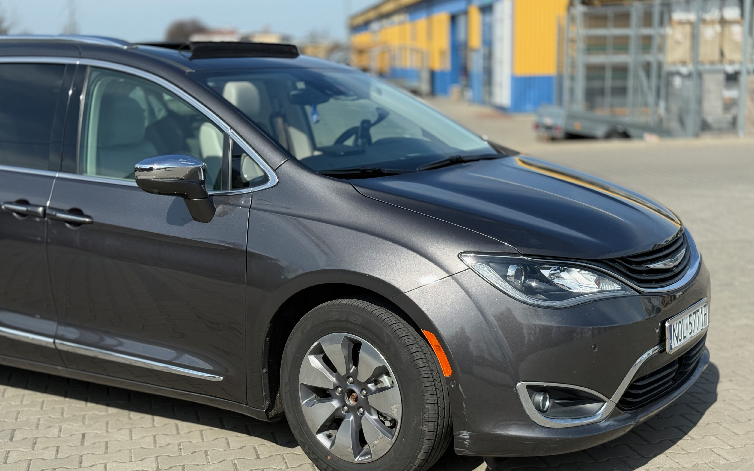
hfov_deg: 39.6
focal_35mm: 51
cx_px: 377
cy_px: 268
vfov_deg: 25.3
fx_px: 1048
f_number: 1.78
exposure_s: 1/4878
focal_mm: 6.76
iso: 100
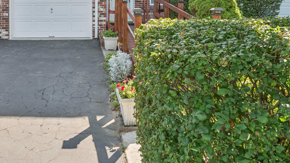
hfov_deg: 54.0
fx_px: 277
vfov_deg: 30.9
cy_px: 7
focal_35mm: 36
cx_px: 93
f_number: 9
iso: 160
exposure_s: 1/50
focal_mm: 19
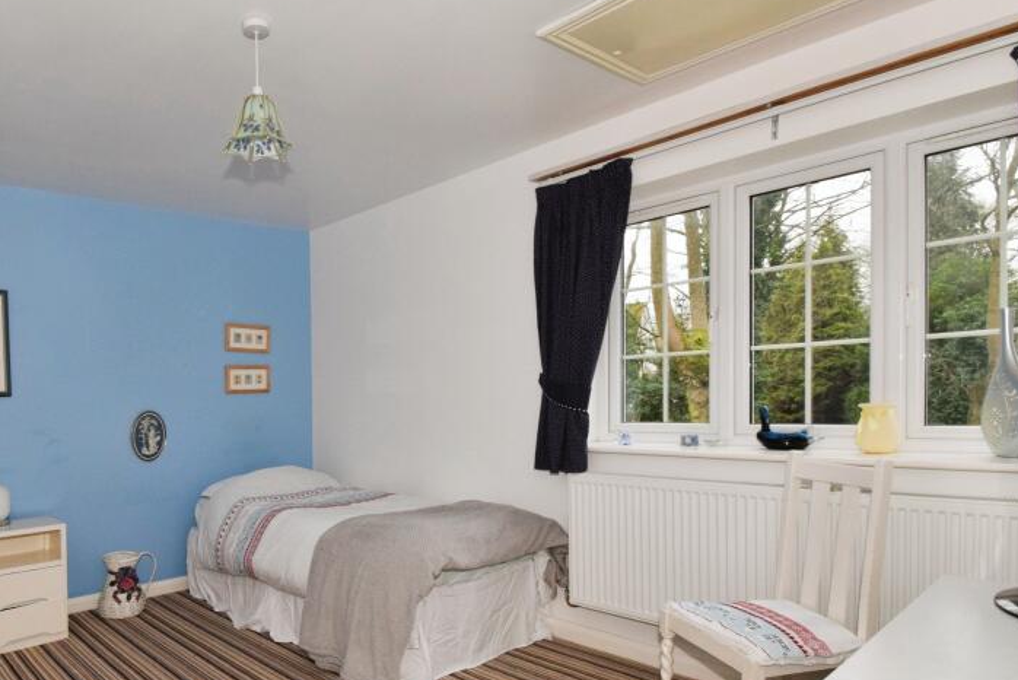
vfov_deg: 57.2
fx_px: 622
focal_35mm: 22
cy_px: 360
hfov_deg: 75.7
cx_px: 325
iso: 1000
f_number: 11
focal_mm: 10
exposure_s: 1/60
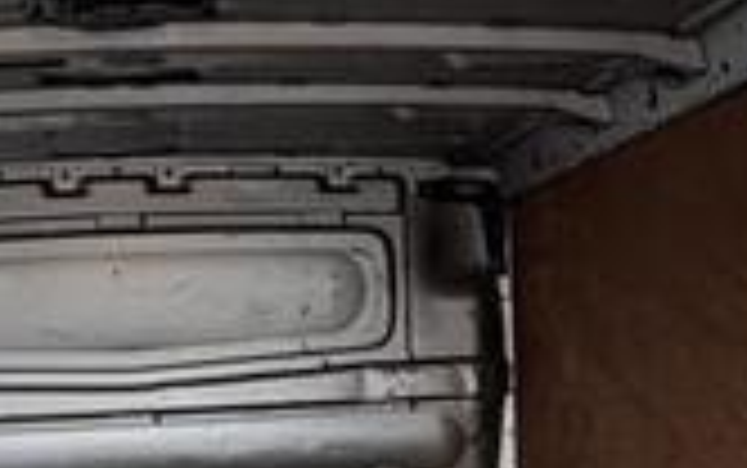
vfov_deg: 14.7
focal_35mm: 80
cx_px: 310
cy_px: 778
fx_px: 1630
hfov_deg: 25.8
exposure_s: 1/96
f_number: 2.2
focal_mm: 2.22
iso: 250
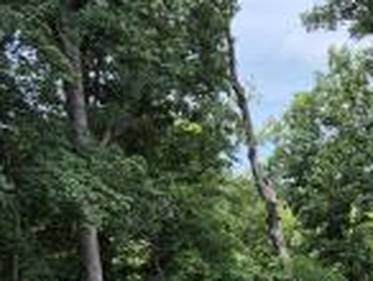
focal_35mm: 63
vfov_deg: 21.0
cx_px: 427
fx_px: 680
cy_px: 376
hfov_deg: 27.6
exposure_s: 1/1068
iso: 25
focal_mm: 5.4
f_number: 1.8
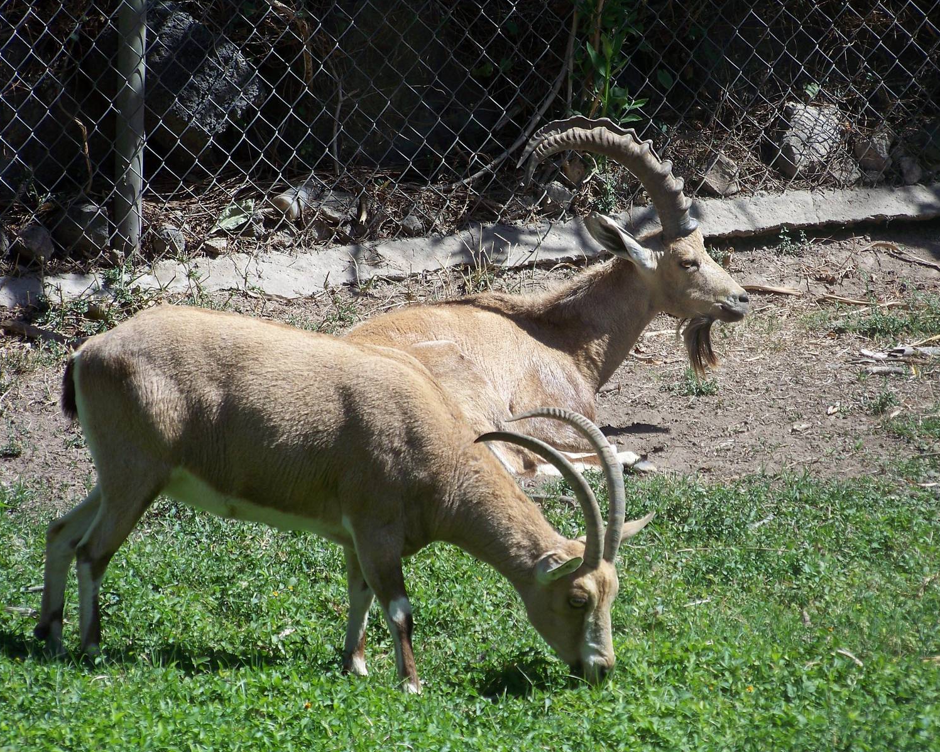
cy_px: 376
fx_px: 7902
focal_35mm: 284
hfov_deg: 6.8
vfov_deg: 5.4
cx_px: 494
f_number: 4
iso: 64
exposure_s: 1/500
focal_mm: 44.5
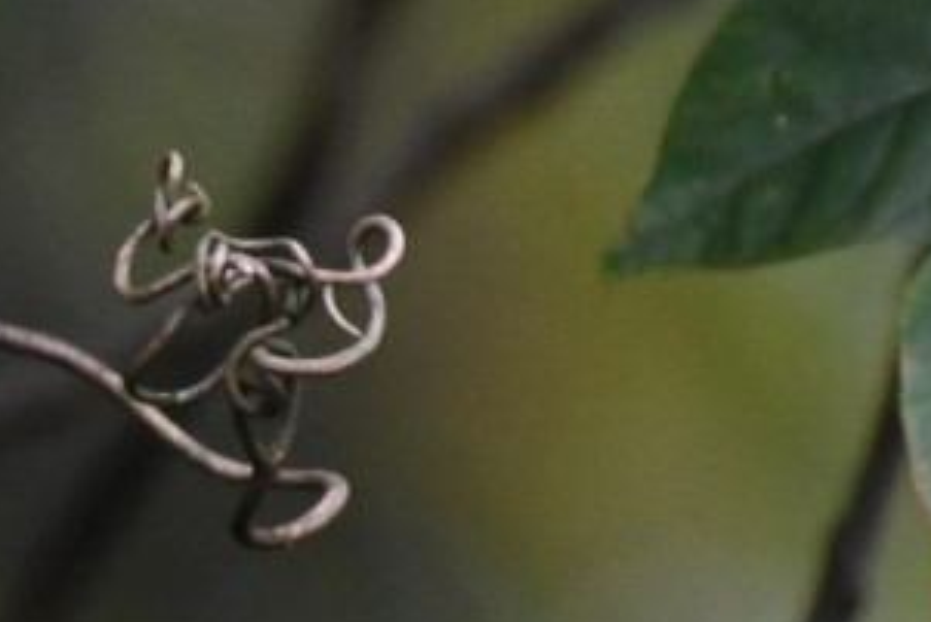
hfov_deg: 0.5
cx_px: -439
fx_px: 104369
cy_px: 1272
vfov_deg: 0.3
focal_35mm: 4034
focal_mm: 500
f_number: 5.6
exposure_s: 1/800
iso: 2200
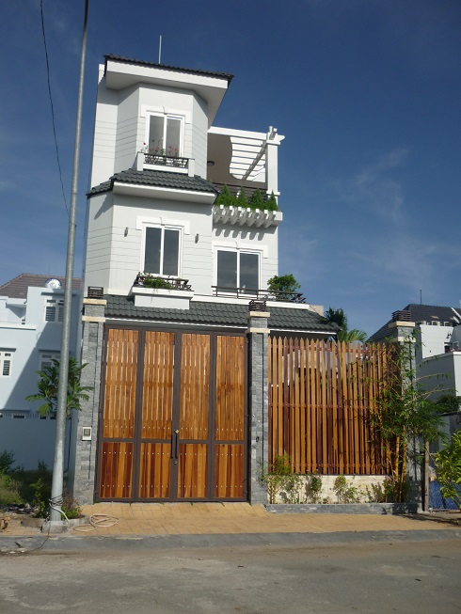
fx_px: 586
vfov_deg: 55.3
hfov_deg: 43.0
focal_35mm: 33
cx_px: 230
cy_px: 307
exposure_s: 1/400
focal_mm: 5.5
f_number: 8
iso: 100
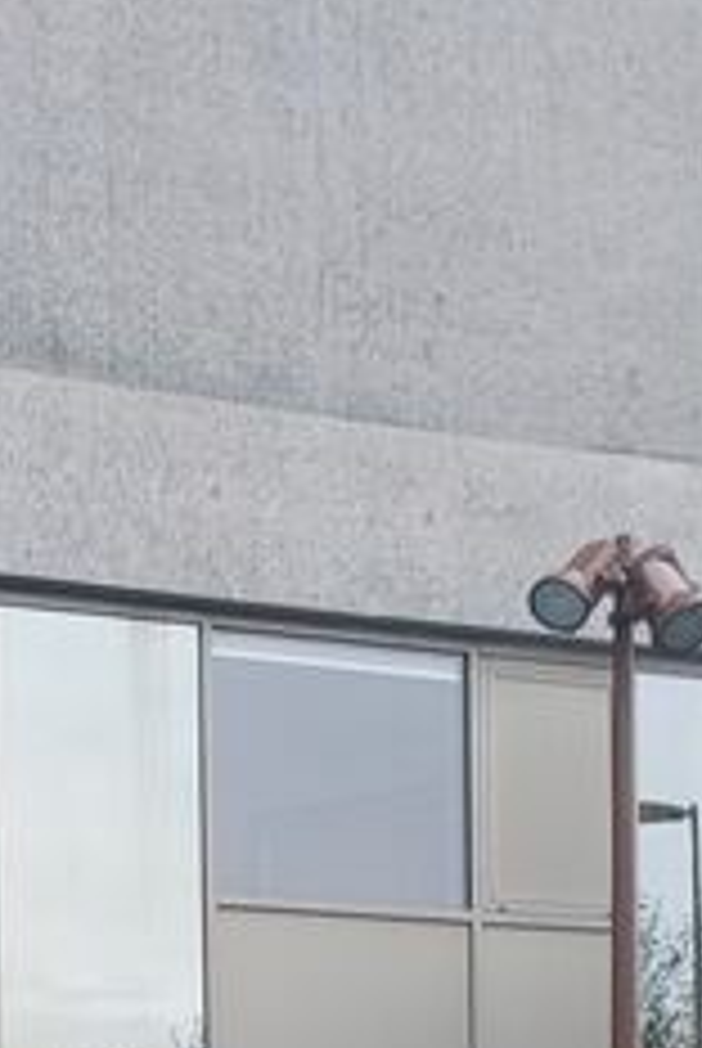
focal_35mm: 107
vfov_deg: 17.2
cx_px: -400
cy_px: 1583
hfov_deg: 12.1
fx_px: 3120
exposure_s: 1/50
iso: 64
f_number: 1.8
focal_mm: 5.23
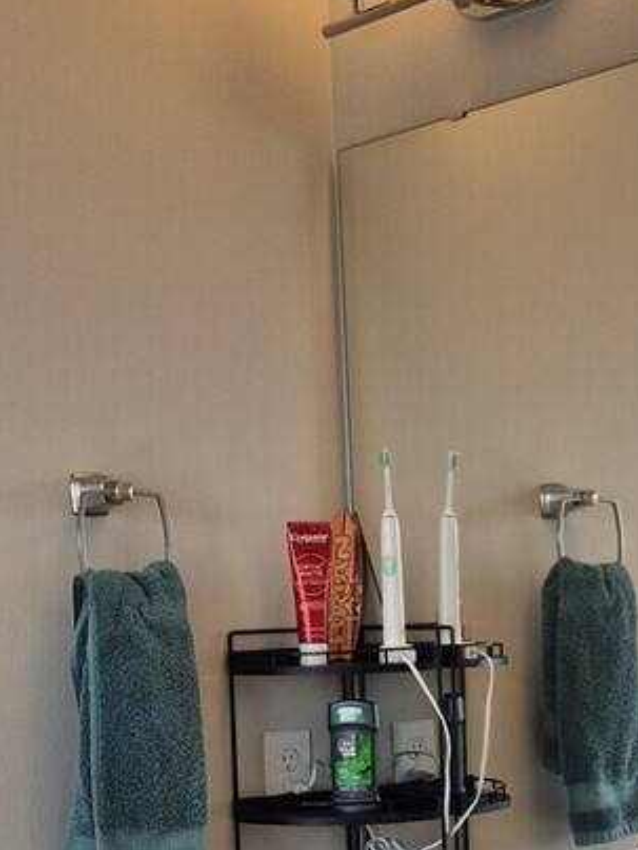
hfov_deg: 17.9
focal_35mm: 82
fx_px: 2015
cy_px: 823
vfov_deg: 23.0
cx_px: 423
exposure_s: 1/236
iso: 25
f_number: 1.8
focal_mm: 5.4
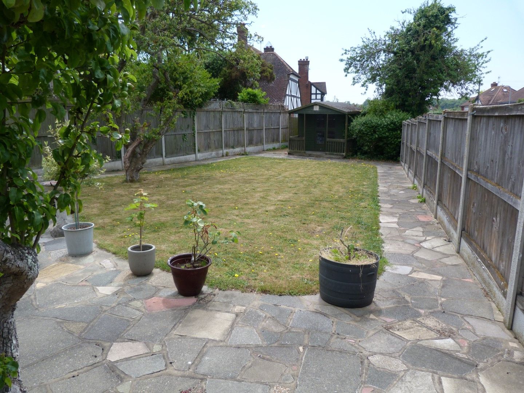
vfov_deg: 54.9
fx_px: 378
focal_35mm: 25
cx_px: 262
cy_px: 196
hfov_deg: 69.4
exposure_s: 1/640
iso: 80
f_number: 2.8
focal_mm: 4.5
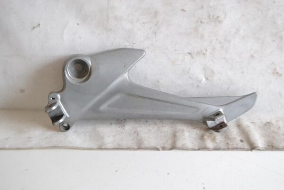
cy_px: 95
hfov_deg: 35.1
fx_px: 450
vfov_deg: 23.8
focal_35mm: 57
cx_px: 142
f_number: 5
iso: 1600
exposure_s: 1/100
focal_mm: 38
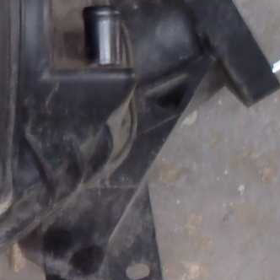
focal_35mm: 126
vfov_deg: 13.8
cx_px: -189
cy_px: 61
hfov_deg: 12.8
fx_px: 1153
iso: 250
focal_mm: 6.64
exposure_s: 1/4
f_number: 4.7
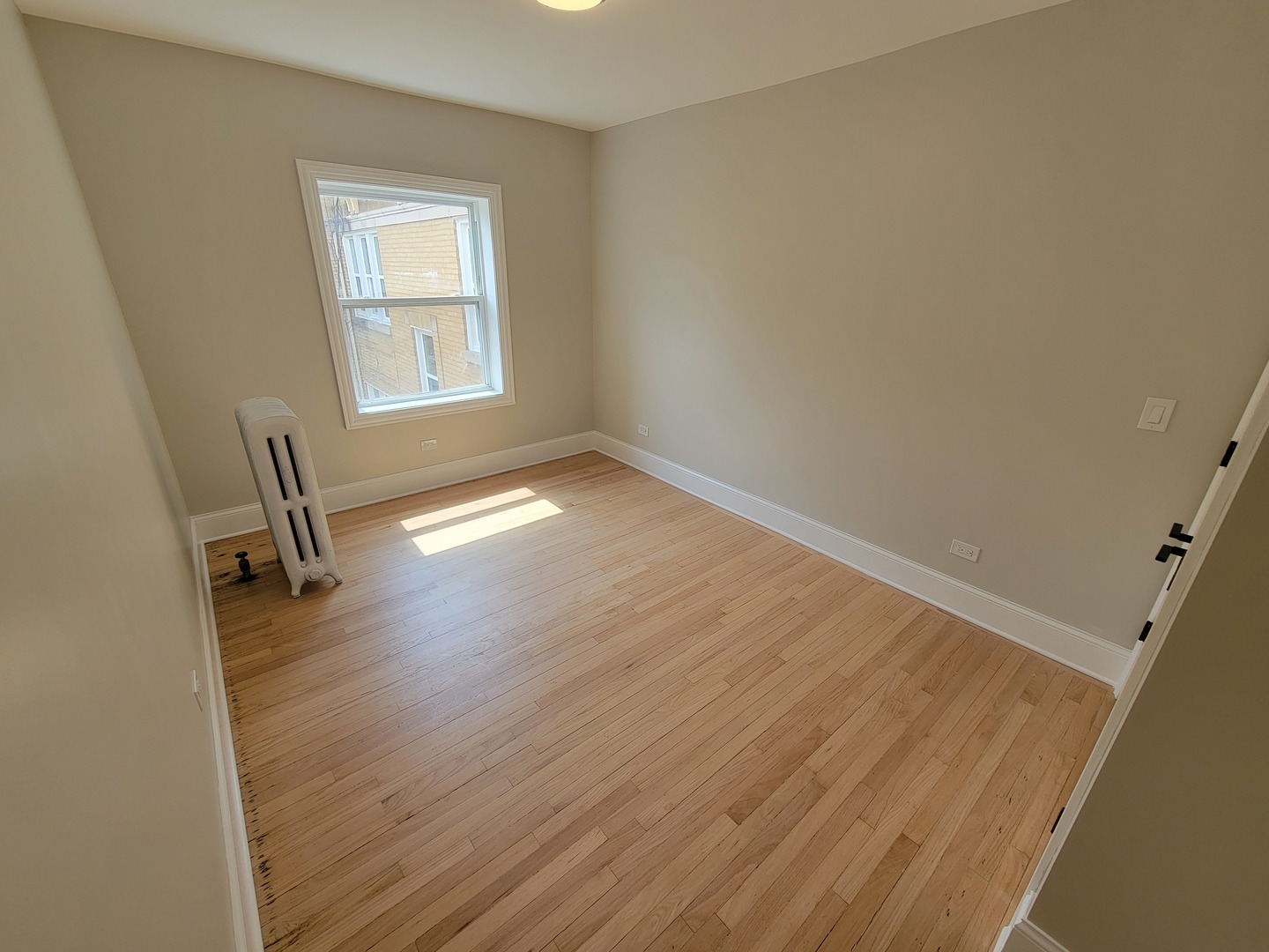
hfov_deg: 106.2
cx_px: 634
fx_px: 477
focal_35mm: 13
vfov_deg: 89.9
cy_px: 476
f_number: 2.2
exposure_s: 1/136
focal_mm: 2.2
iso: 50
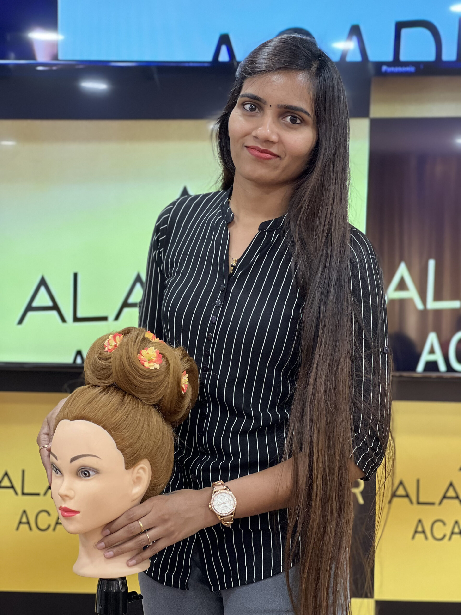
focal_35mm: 77
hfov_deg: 19.1
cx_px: 230
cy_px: 308
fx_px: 1367
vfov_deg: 25.3
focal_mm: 9
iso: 125
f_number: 2.8
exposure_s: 1/33
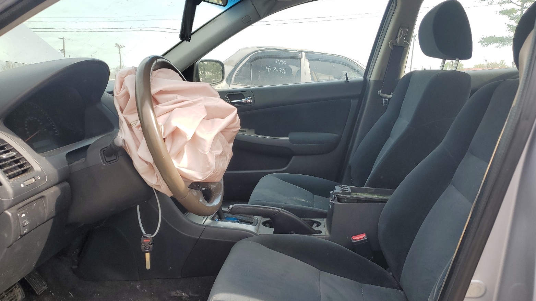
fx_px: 412
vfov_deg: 39.9
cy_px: 191
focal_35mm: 29
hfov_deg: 66.1
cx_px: 269
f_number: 1.5
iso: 50
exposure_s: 1/667
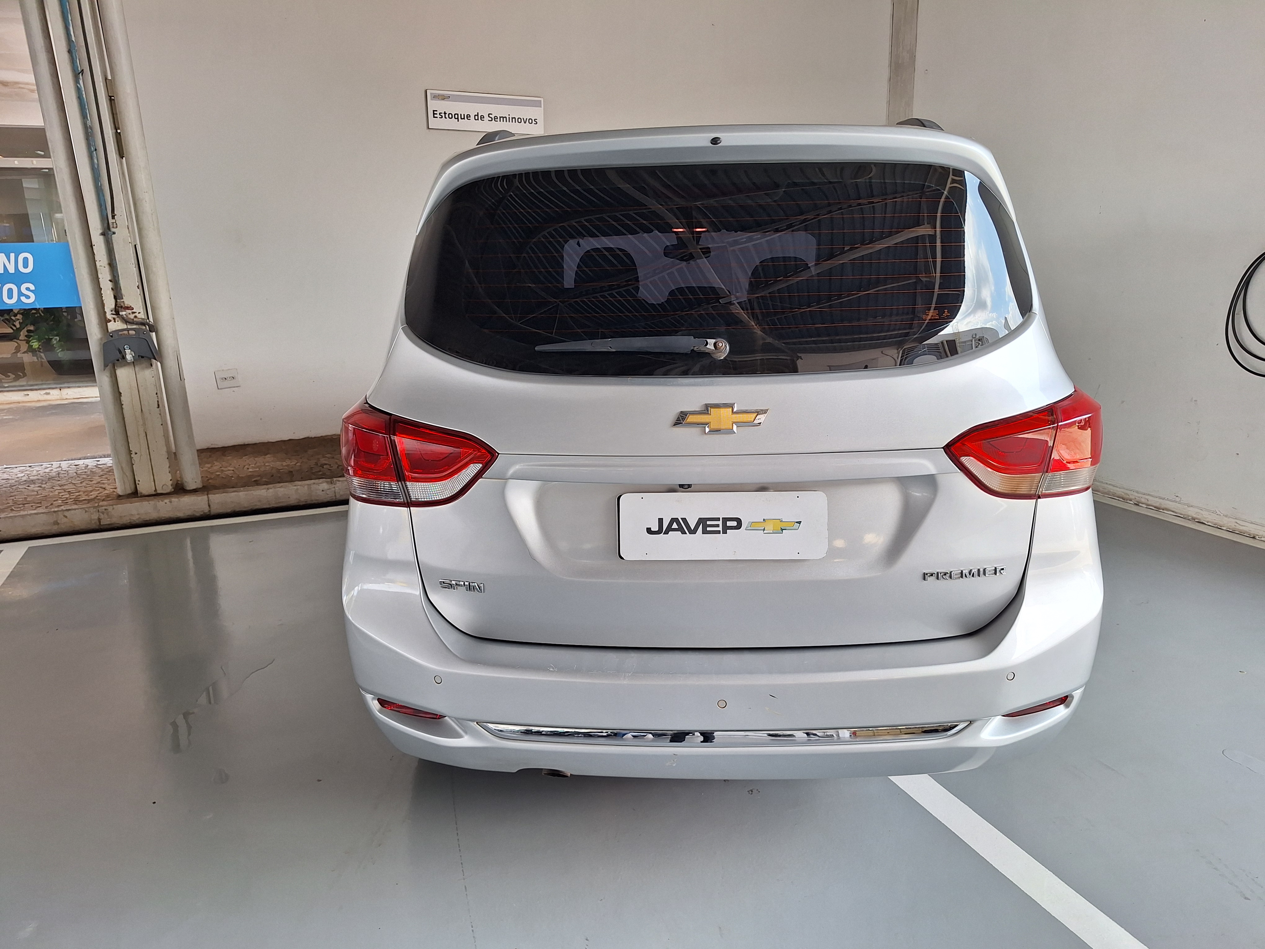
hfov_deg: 73.9
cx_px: 632
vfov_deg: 58.9
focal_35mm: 23
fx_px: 841
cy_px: 474
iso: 40
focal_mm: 5.54
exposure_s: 1/213
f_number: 1.8
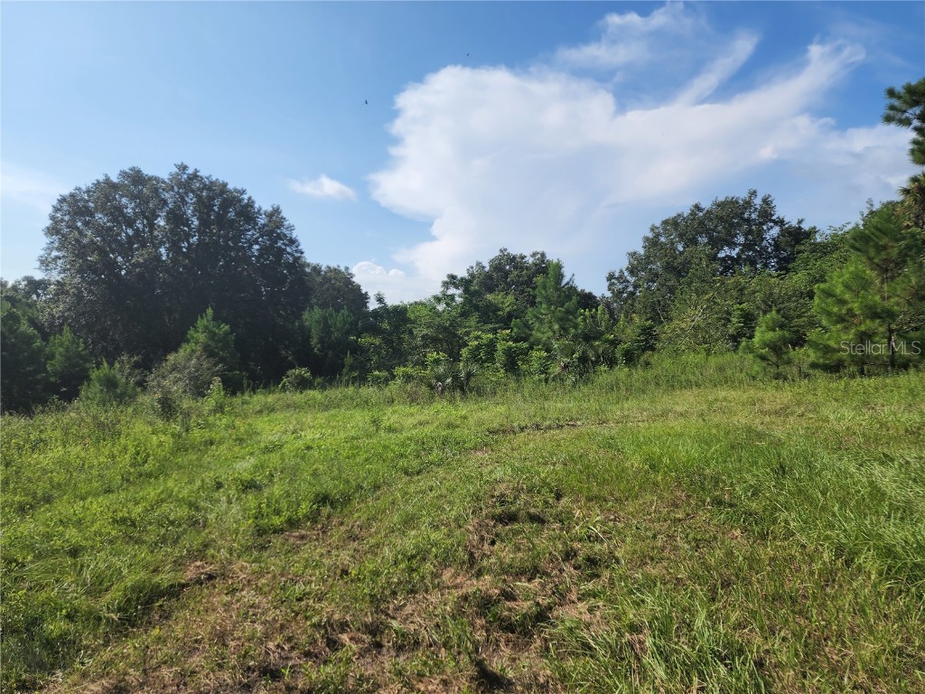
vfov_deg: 58.9
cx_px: 462
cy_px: 347
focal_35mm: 23
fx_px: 615
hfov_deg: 73.9
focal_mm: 6.4
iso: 12
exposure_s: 1/1279
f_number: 1.8
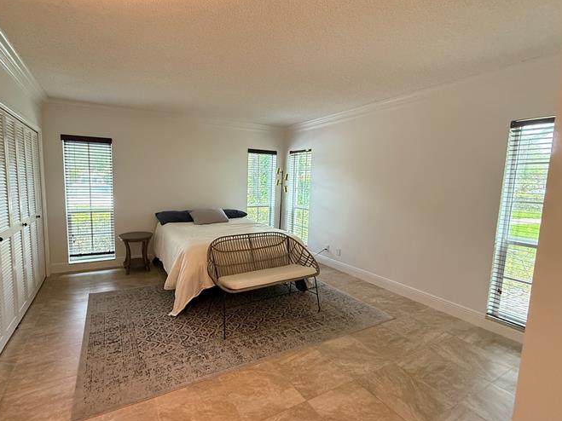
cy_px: 210
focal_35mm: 17
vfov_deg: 74.7
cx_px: 240
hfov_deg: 90.4
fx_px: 276
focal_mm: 2.22
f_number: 2.2
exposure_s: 1/60
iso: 320
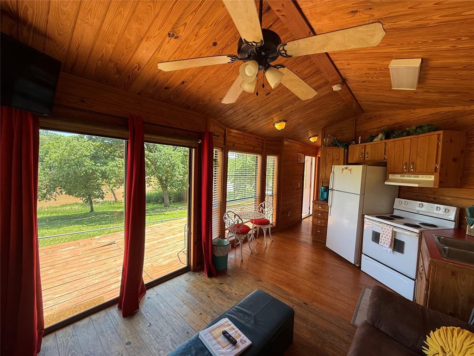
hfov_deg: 102.1
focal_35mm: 14
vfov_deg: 85.7
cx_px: 237
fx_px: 192
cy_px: 178
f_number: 2.2
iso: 64
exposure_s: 1/116
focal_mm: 2.22
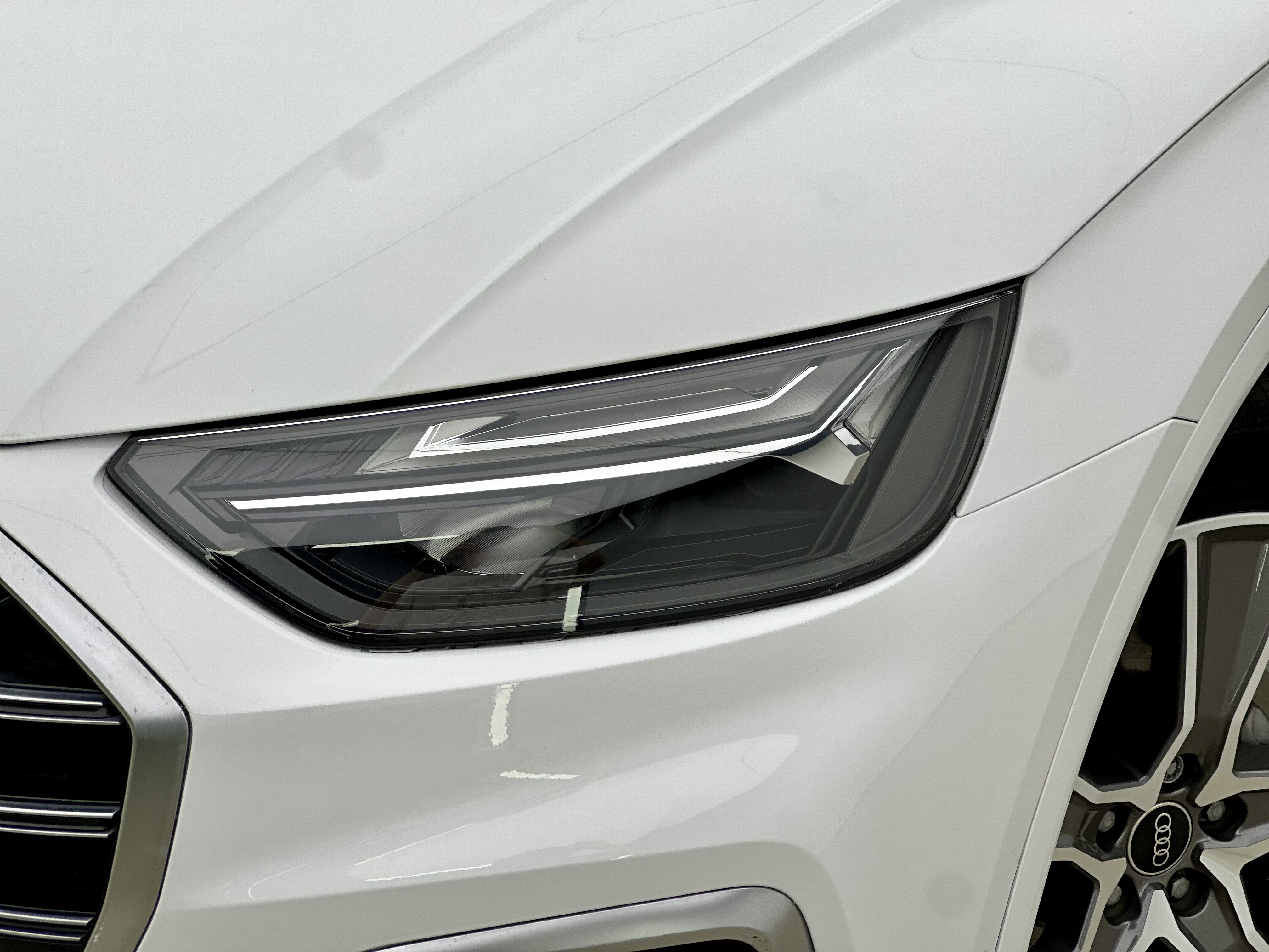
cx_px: 634
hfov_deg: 25.3
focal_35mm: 77
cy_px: 476
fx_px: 2823
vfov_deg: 19.1
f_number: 2.8
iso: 20
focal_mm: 9
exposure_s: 1/124
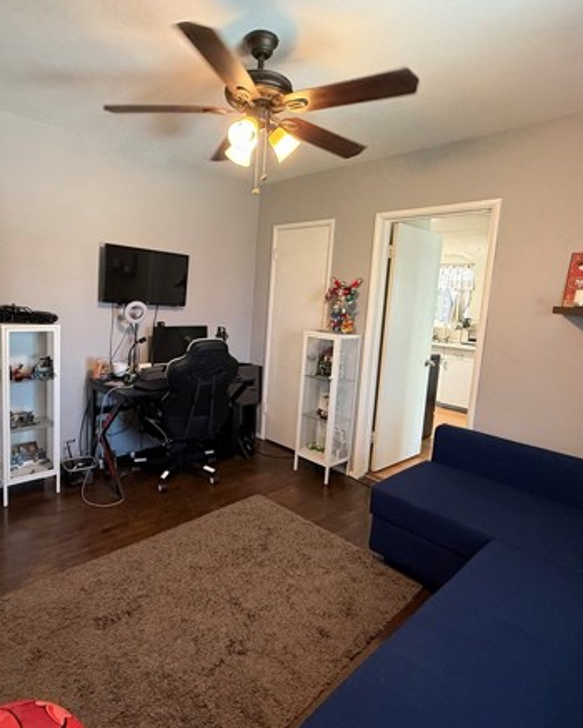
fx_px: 431
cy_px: 342
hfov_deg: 67.8
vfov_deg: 80.3
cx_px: 253
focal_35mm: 20
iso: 320
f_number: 2.2
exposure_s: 1/60
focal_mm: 2.22
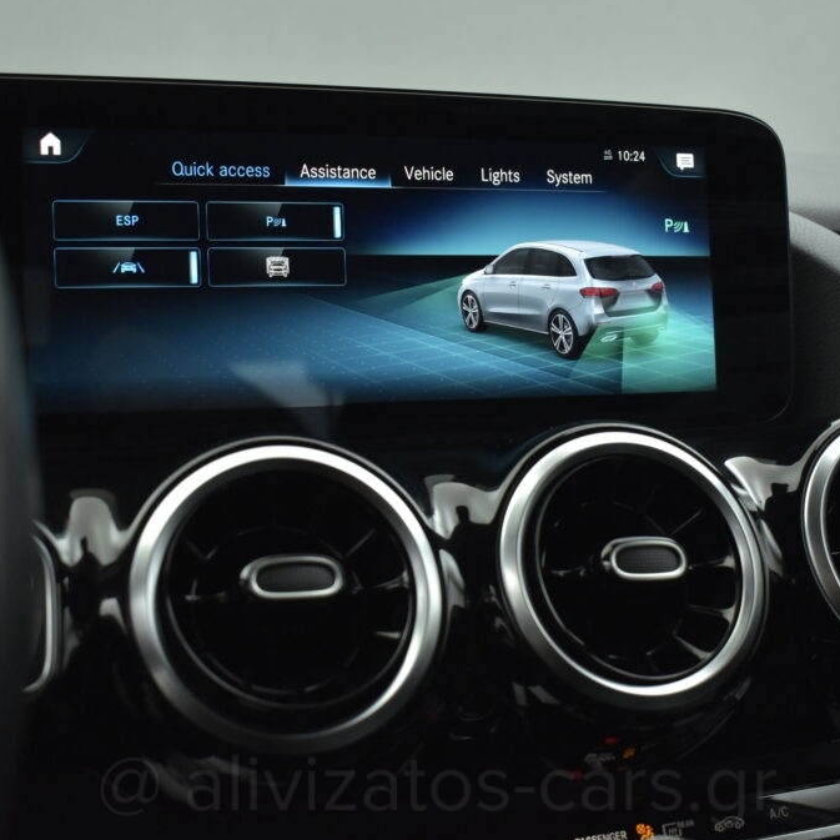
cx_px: 437
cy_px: 422
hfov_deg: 37.8
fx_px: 1226
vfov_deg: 37.8
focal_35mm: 45
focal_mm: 23
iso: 1600
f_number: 3.8
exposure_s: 1/100
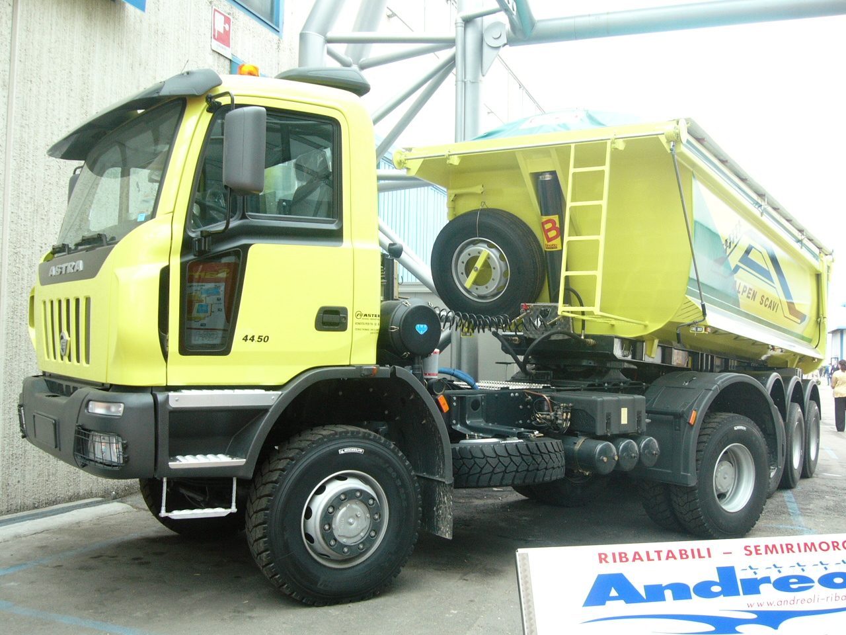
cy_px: 318
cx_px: 423
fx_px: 855
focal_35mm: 35
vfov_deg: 40.7
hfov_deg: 52.6
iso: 100
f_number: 8
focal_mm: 5.8
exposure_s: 1/30
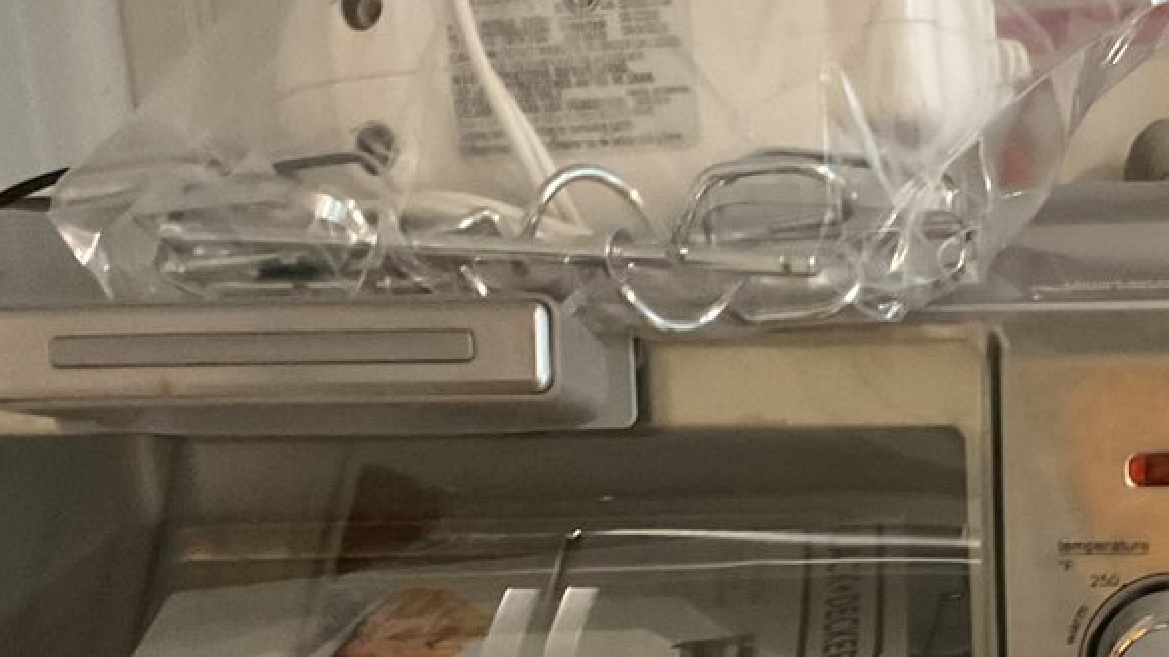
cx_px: 1158
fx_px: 2542
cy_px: 804
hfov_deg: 24.7
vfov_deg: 14.3
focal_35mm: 82
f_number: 1.8
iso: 320
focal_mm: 3
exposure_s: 1/40
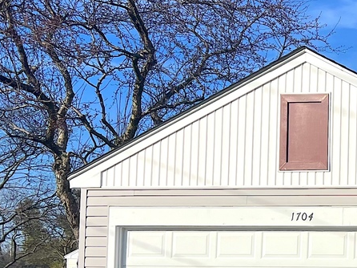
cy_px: 258
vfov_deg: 17.2
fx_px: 866
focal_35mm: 84
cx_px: 521
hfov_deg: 20.3
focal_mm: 5.7
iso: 50
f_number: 1.5
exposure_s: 1/8696
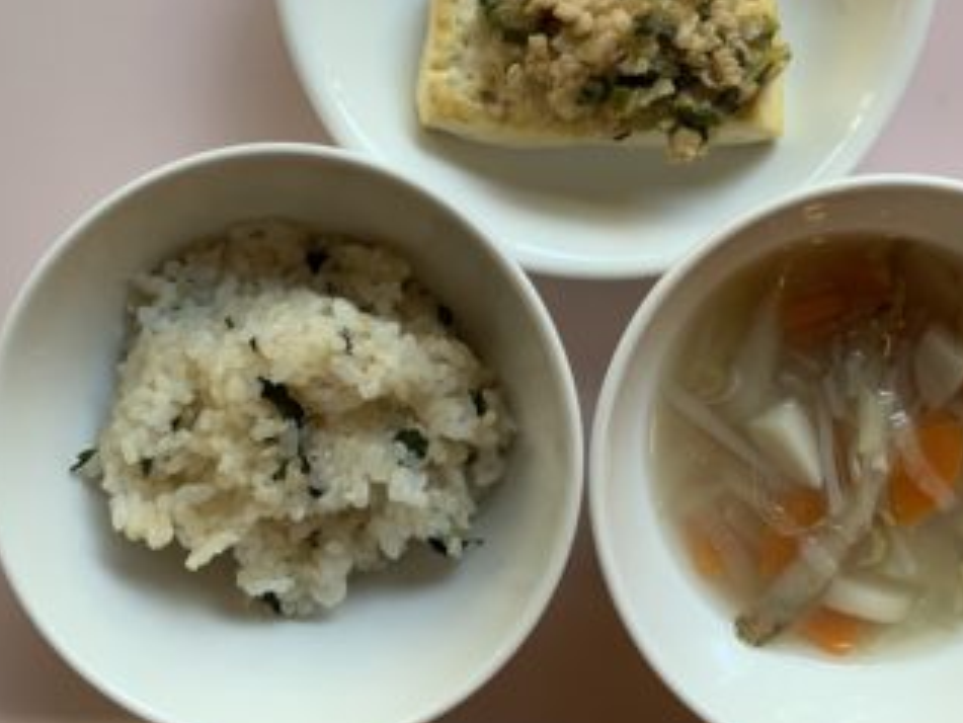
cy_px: 172
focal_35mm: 41
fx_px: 1141
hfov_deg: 45.6
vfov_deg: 34.3
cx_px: 547
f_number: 1.8
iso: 100
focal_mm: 4.25
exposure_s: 1/106
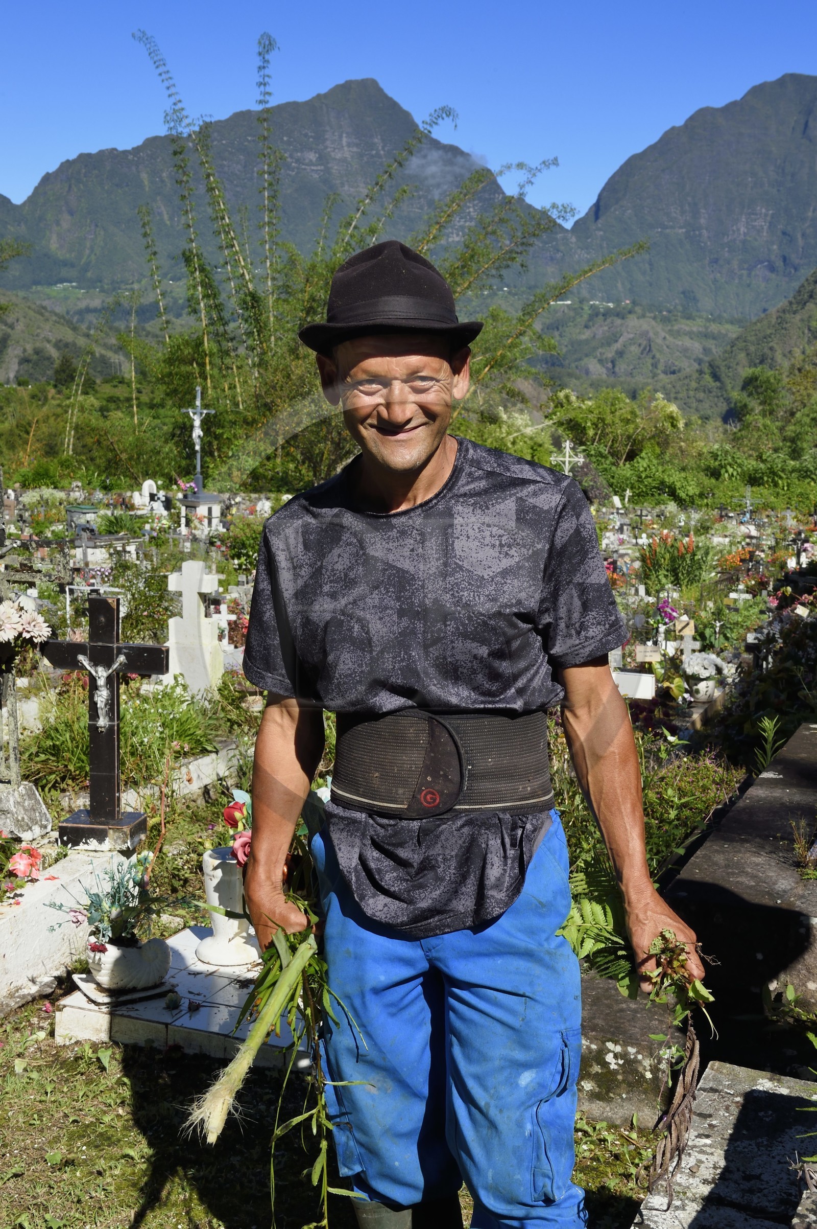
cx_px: 408
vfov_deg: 42.8
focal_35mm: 46
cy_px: 614
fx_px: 1568
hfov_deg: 29.2
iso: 200
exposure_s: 1/160
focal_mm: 46
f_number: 18
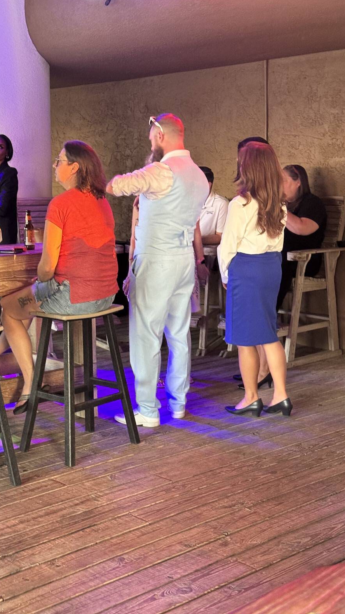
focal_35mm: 53
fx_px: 862
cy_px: 309
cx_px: 134
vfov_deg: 39.2
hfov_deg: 22.6
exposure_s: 1/40
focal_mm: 6.76
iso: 500
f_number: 1.78
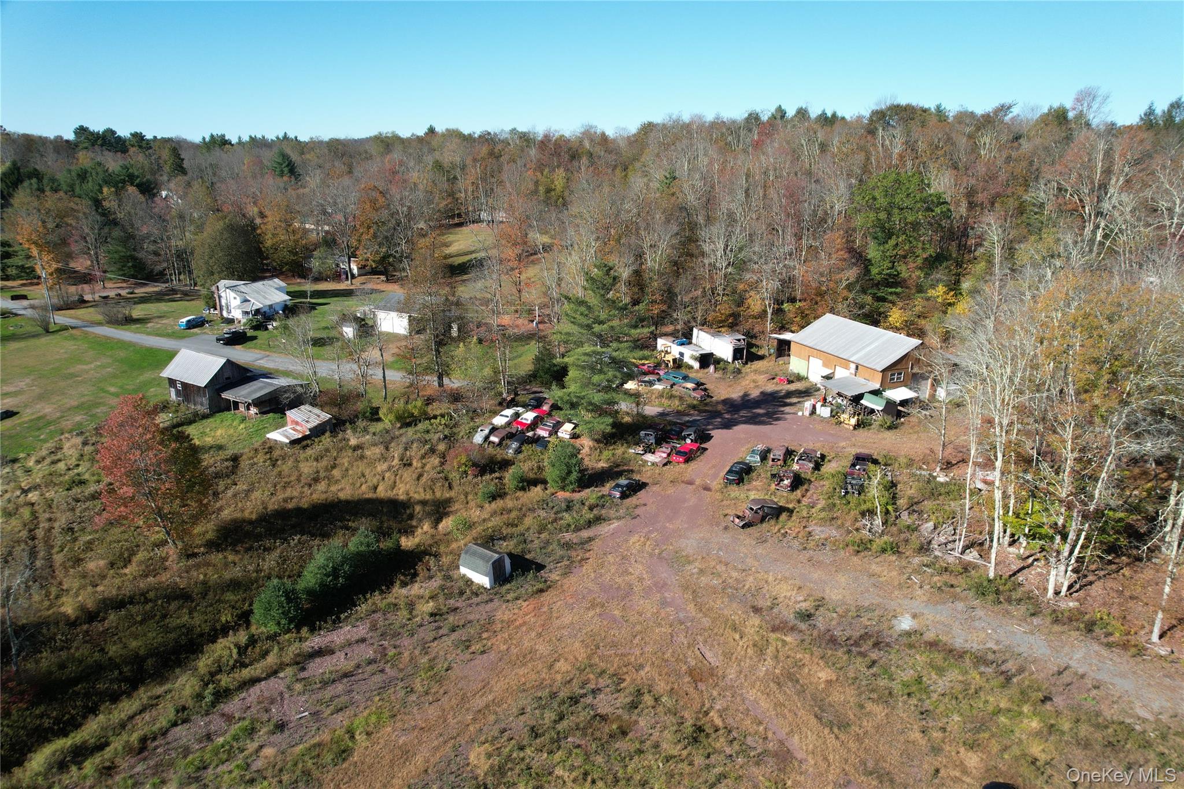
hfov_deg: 78.6
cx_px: 592
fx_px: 723
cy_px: 394
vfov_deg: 57.2
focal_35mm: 22
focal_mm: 8.38
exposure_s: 1/1000
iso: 100
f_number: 2.8
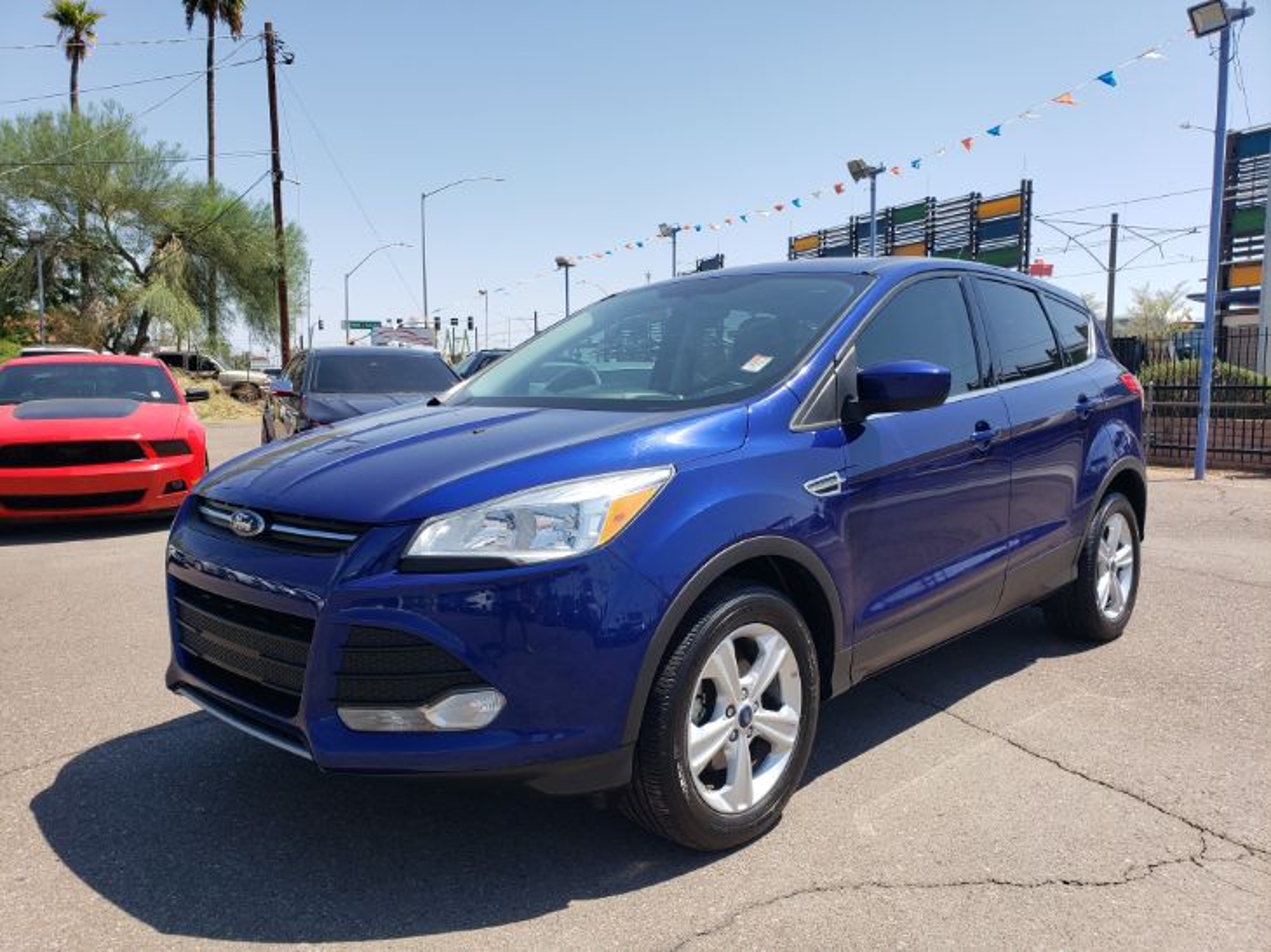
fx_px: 954
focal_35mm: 26
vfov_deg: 53.0
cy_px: 476
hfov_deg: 67.3
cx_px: 636
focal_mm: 4.3
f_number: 2.4
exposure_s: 1/1093
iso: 50
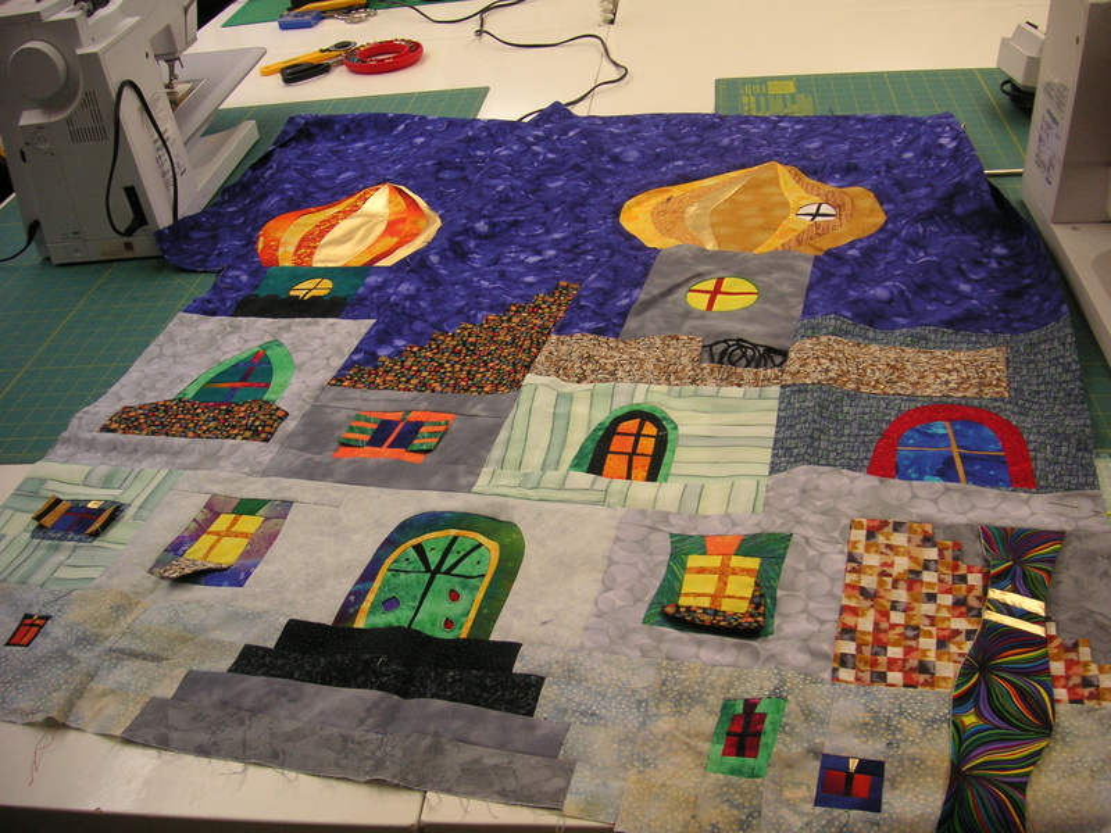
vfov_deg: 38.7
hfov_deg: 50.1
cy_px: 416
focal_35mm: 37
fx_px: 1188
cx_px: 556
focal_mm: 6.1
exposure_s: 1/45
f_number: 2.8
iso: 80
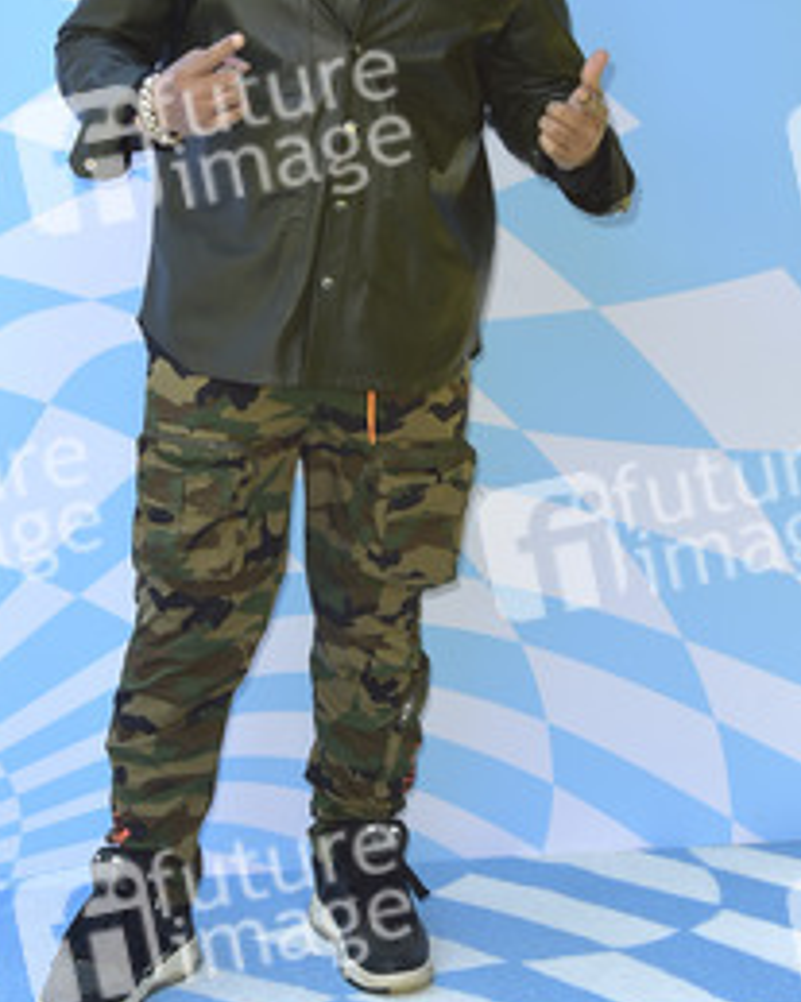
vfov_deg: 22.7
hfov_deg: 18.3
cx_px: 327
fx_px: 2491
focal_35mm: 84
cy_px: 337
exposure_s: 1/250
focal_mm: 58
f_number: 6.3
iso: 320
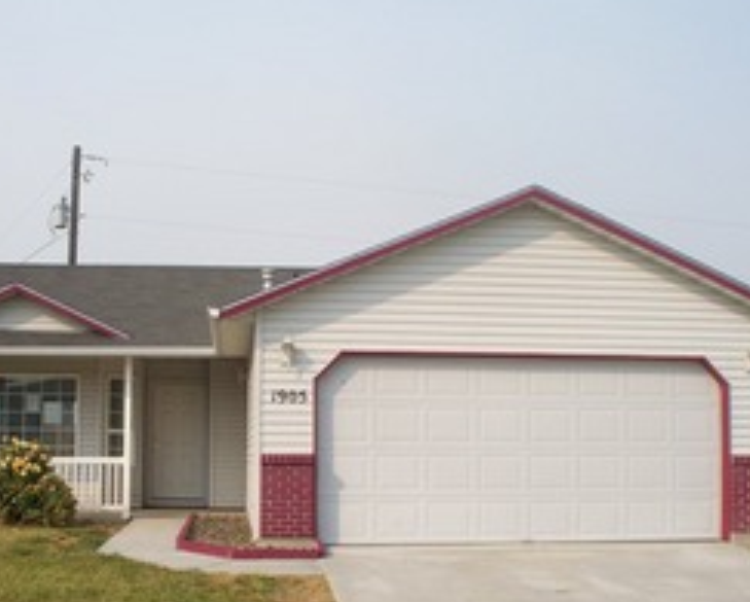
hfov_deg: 37.3
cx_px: 349
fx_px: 1111
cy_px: 374
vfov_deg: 30.2
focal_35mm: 50
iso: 64
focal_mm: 7.54
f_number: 5
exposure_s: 1/320
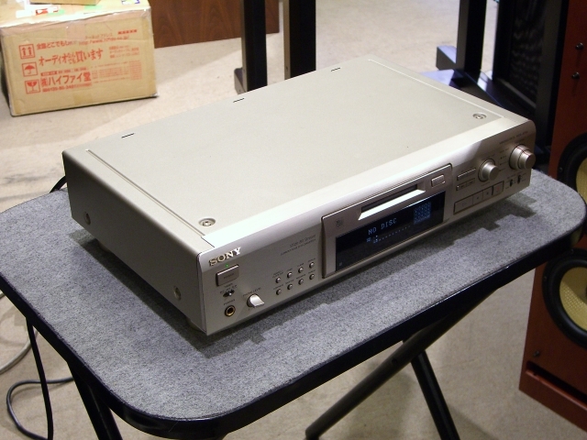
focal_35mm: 57
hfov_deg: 33.8
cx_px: 294
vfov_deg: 25.7
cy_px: 220
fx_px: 967
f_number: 3.6
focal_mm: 11.8
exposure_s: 1/15
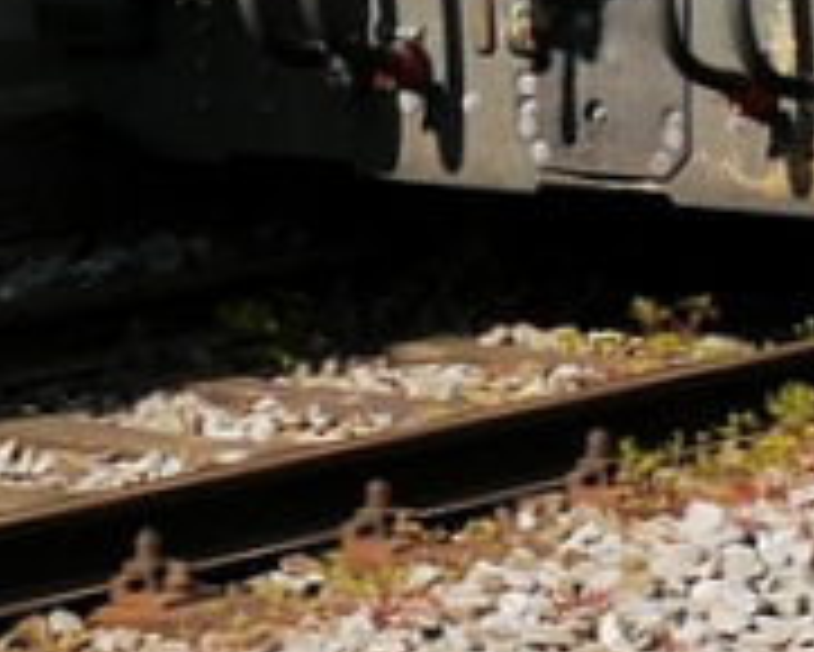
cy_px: -951
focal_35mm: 207
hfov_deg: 9.2
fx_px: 4990
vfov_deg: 7.0
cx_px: 1075
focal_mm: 16
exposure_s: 1/400
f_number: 7.1
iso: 160
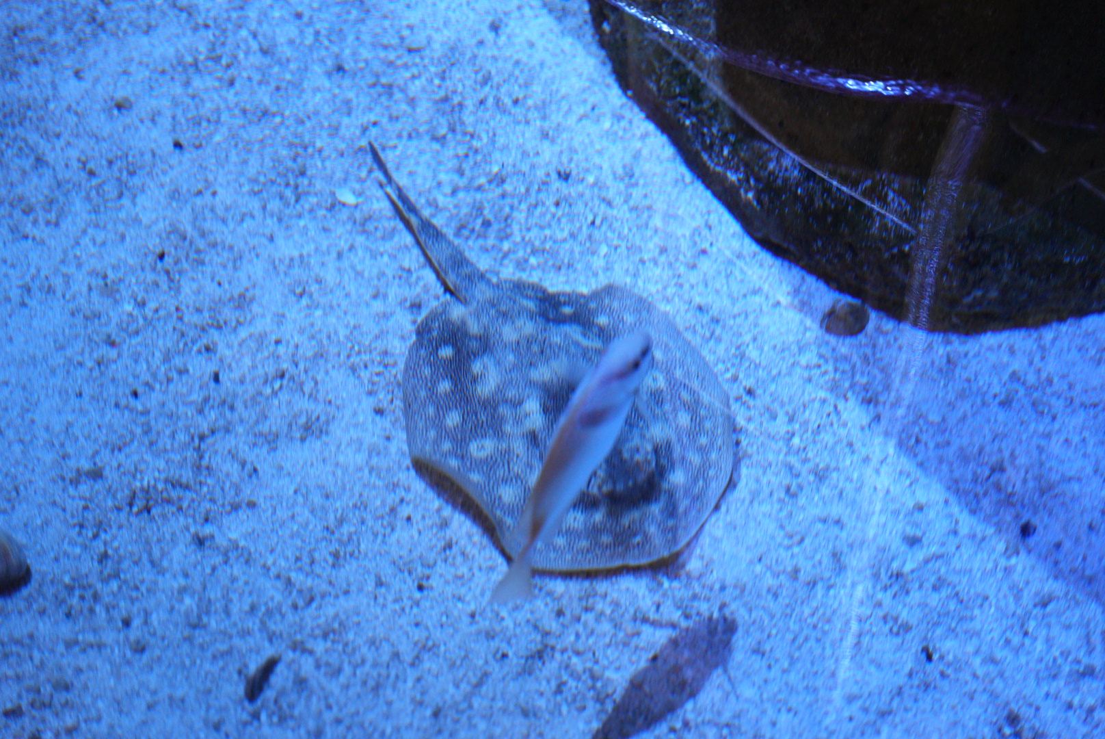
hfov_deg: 32.4
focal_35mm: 62
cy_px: 370
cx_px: 552
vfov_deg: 21.9
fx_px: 1904
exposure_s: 1/400
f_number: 2.8
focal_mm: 62
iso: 4000
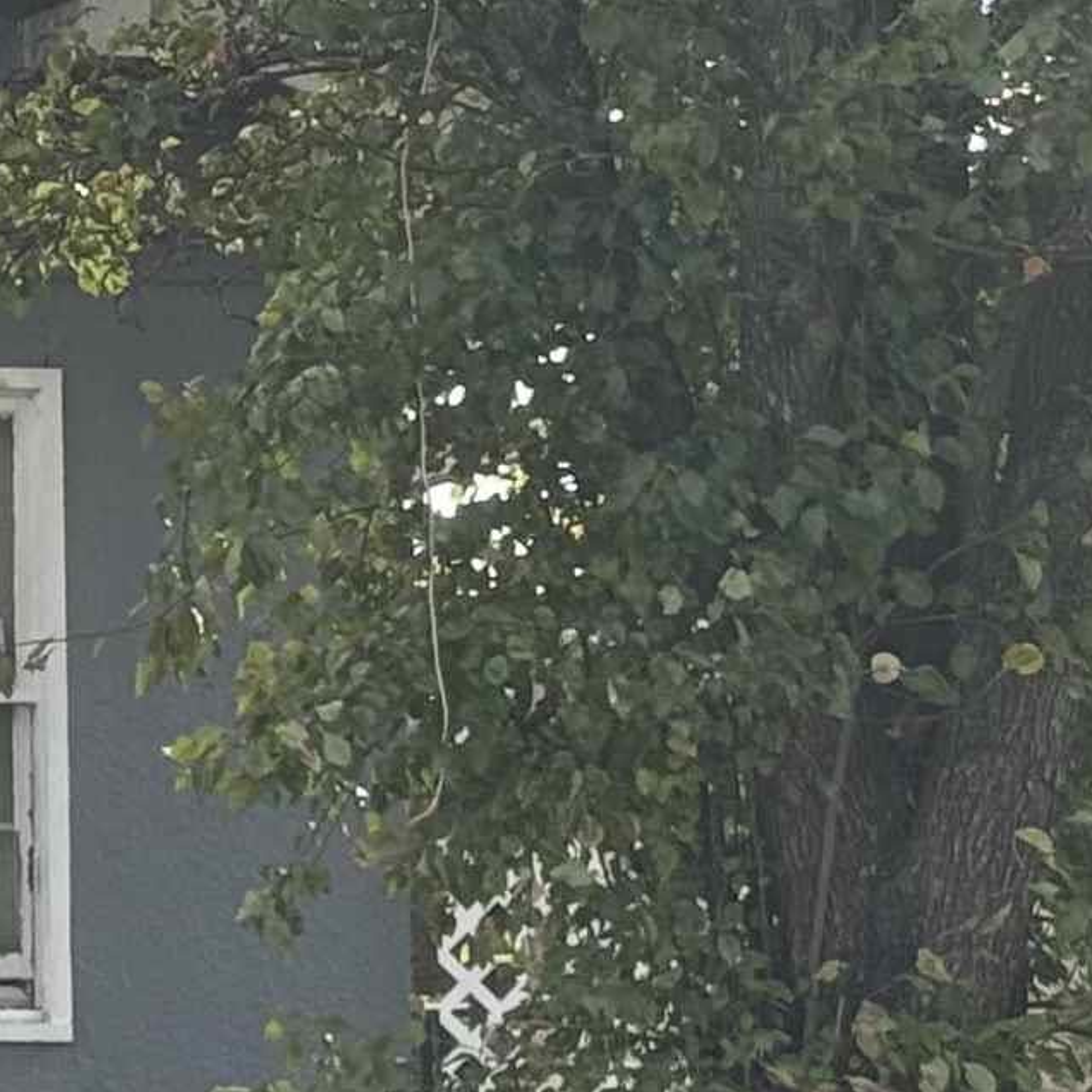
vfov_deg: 8.5
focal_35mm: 205
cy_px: 438
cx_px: -1417
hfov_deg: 8.0
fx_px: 7317
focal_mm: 6.76
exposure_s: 1/627
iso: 64
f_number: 1.78
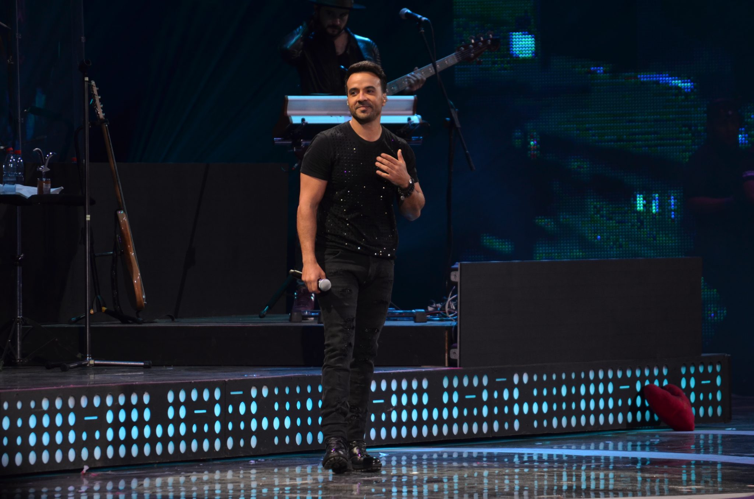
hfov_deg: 7.2
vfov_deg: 4.8
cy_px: 250
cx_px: 377
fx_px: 5956
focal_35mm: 285
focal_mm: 190
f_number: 5.6
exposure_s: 1/125
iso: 800
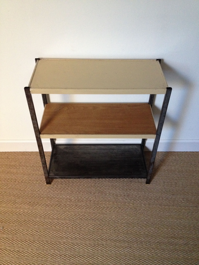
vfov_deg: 52.6
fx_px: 268
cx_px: 100
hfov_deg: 40.7
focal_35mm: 35
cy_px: 132
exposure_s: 1/17
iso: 320
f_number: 2.4
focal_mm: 4.28
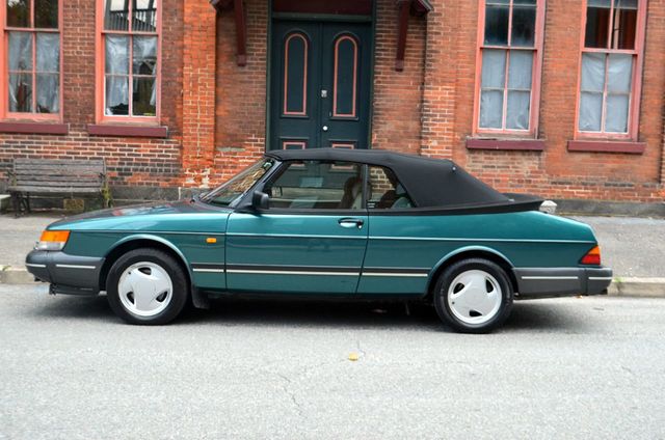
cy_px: 220
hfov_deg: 41.2
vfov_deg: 28.0
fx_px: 885
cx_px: 332
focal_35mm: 48
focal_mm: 32
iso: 320
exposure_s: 1/125
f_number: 5.6
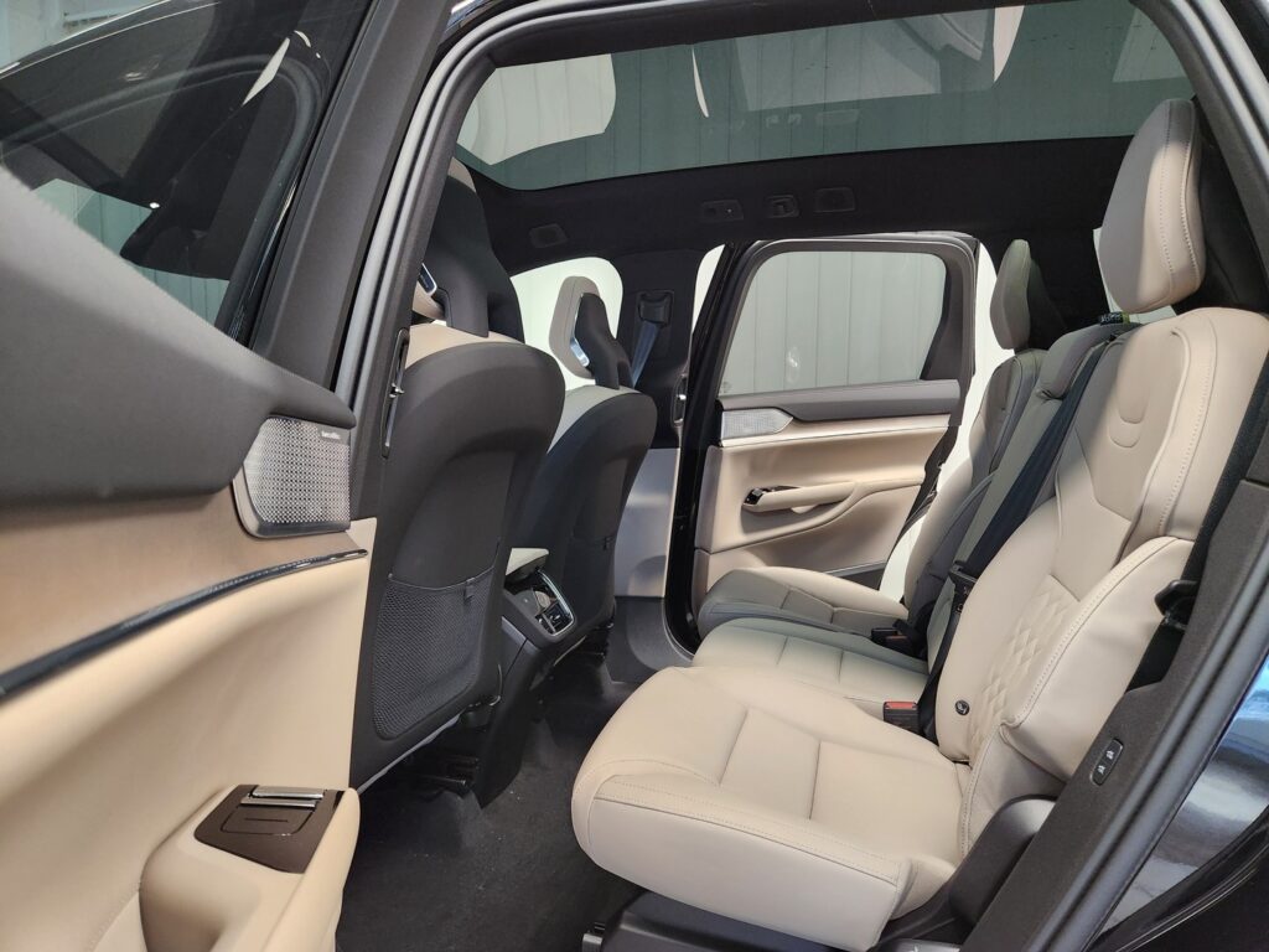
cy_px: 476
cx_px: 634
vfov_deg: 58.9
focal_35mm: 23
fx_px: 843
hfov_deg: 73.9
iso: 500
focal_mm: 5.4
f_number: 1.8
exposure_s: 1/120
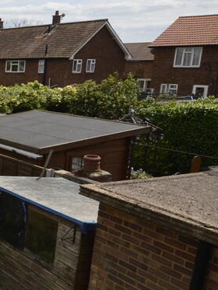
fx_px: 431
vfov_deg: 37.3
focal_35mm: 51
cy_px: 153
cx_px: -167
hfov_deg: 20.6
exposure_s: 1/200
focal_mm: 13
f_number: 10
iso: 100
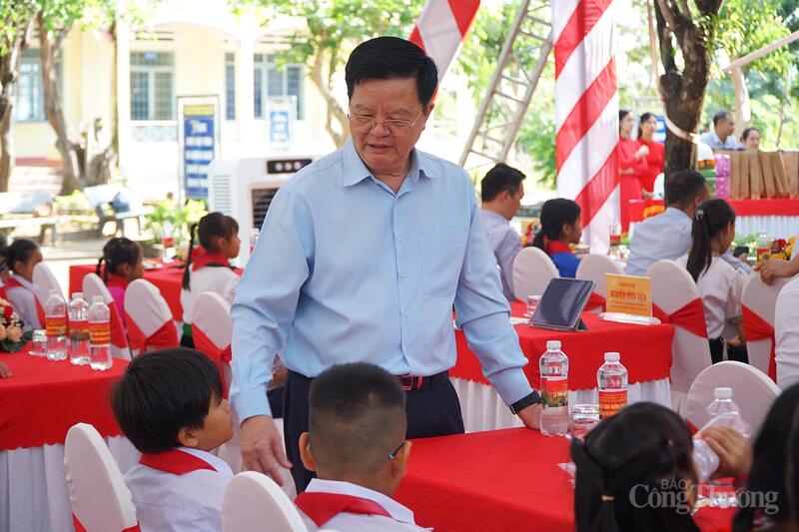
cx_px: 400
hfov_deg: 31.4
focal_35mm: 64
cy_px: 266
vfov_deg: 21.2
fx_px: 1420
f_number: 4
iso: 160
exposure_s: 1/80
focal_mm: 43
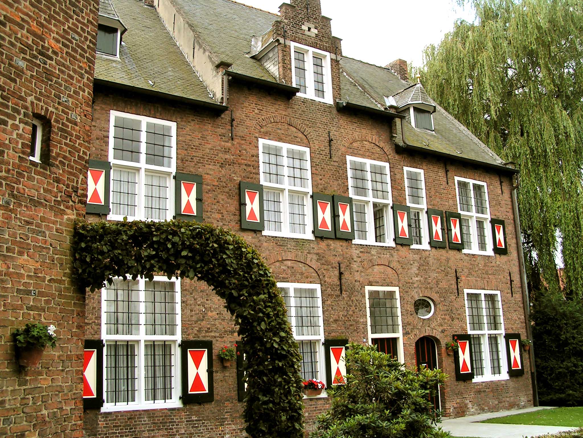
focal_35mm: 38
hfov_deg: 49.0
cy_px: 219
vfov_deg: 37.7
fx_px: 640
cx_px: 292
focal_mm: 5.8
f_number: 5.6
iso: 50
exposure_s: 1/125
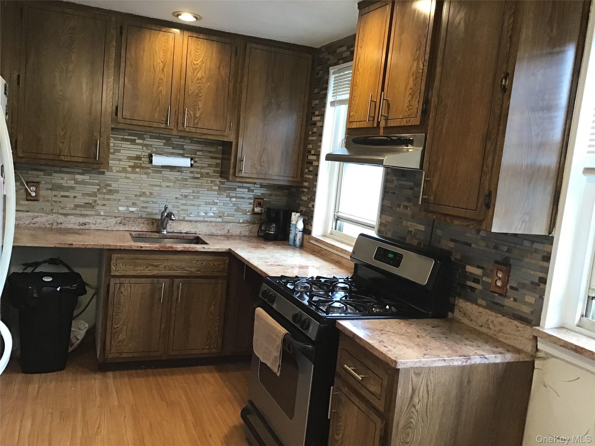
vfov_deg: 45.4
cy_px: 223
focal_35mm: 31
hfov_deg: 58.4
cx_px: 298
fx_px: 533
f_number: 2.4
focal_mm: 3.3
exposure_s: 1/30
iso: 160
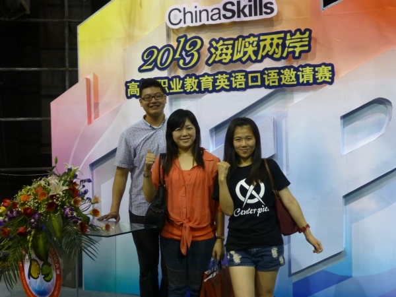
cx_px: 198
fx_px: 469
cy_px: 148
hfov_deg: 45.8
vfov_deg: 35.1
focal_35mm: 41
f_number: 3.9
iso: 400
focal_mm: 7.4
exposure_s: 1/8
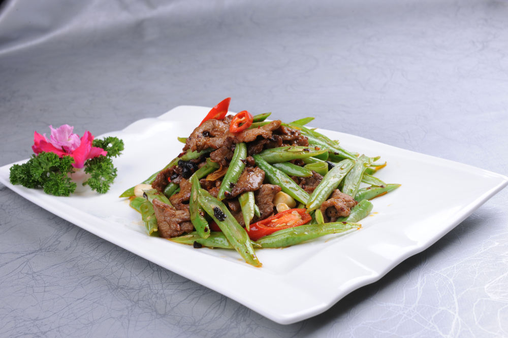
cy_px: 169
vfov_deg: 27.0
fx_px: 705
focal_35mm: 50
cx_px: 254
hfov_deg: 39.6
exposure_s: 1/160
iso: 100
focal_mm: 50
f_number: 14
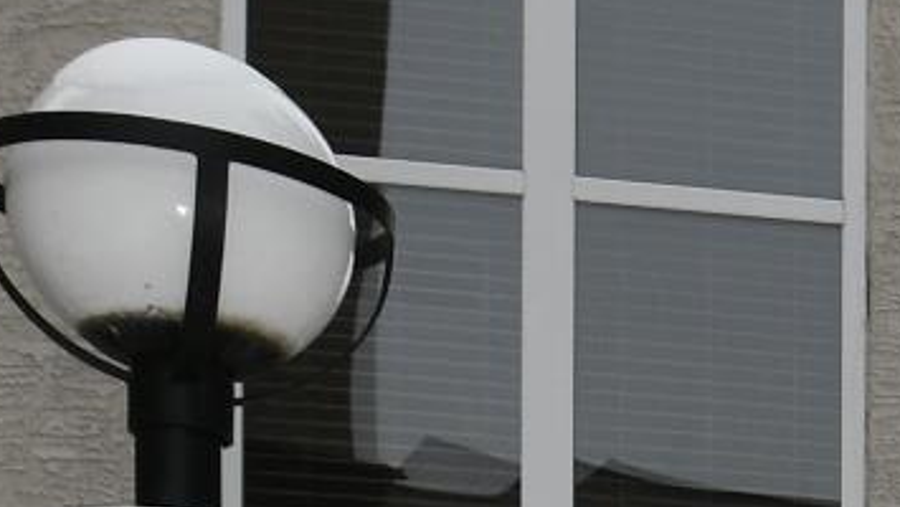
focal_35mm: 148
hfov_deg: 12.0
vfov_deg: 7.3
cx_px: 2071
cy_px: 1508
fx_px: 3533
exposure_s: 1/160
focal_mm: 12
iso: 100
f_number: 6.3
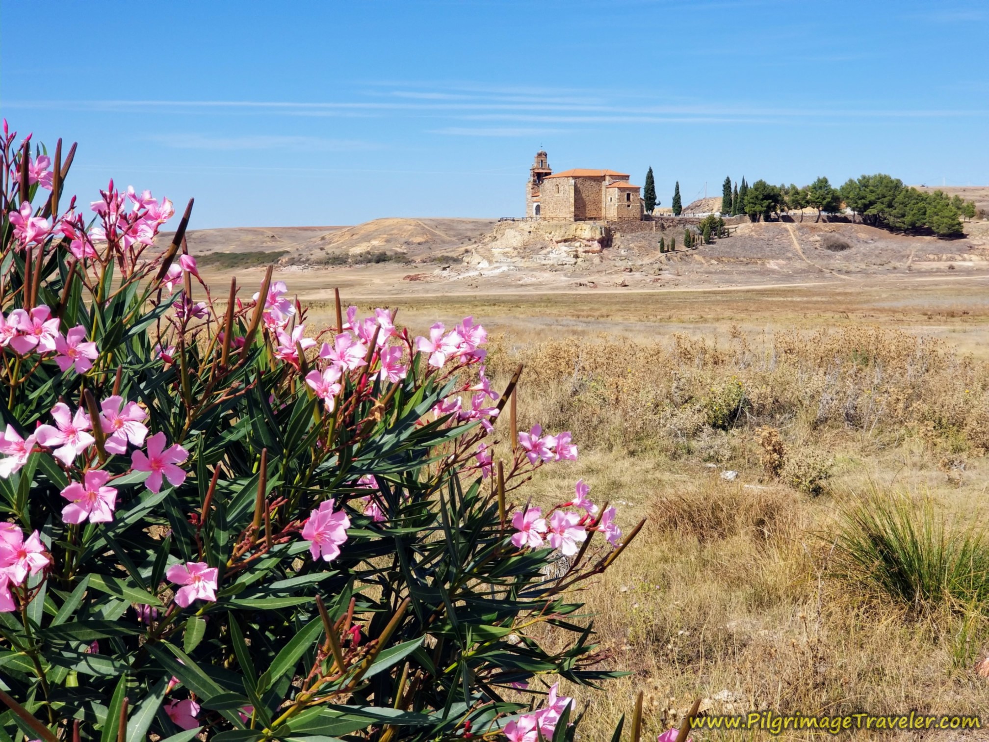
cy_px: 371
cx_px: 494
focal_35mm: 52
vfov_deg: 28.0
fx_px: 1486
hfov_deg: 36.8
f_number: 2.4
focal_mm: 6
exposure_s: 1/898
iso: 25
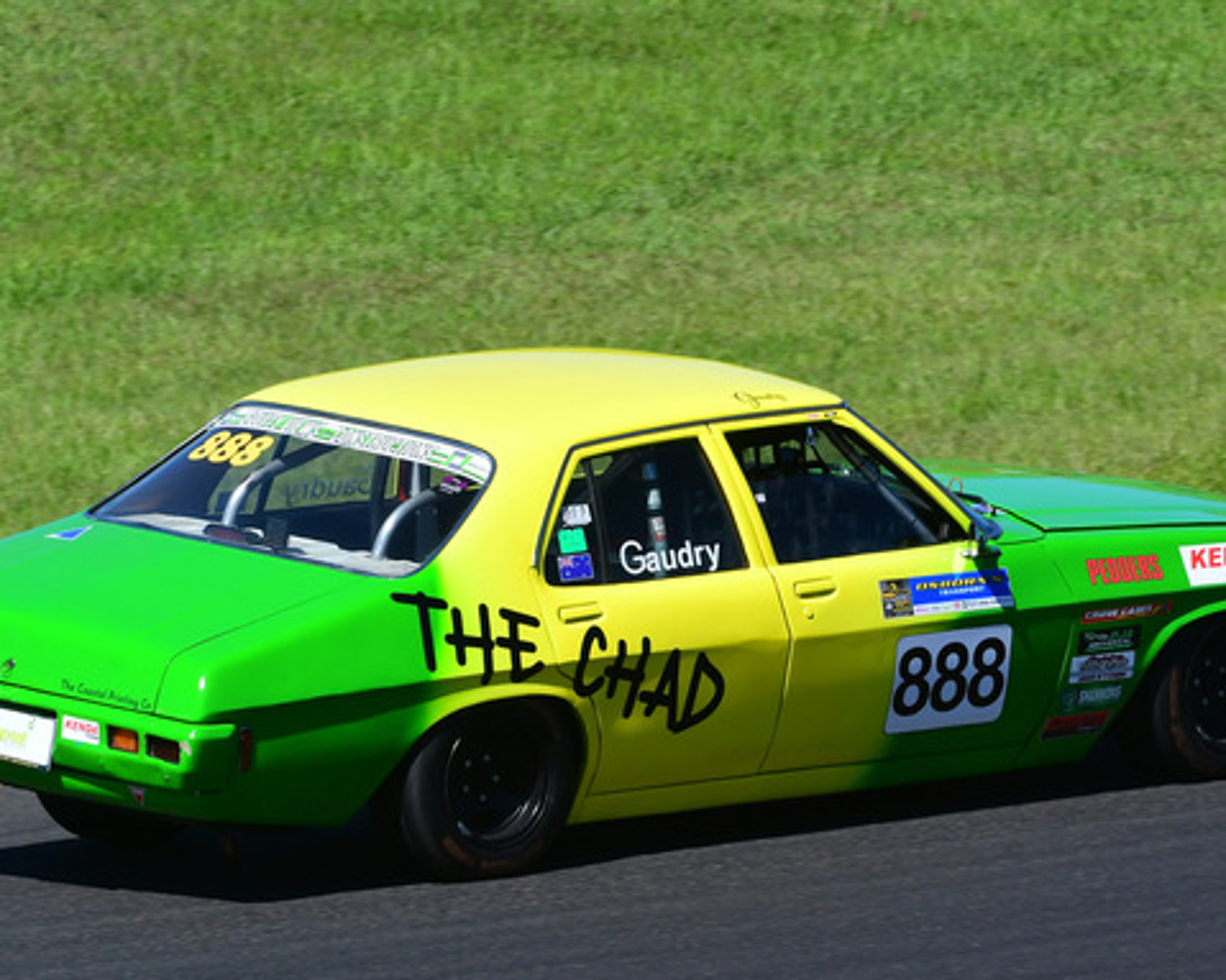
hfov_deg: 3.9
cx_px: 635
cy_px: 386
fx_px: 17921
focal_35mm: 494
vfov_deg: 3.1
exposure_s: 1/640
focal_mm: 210
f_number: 13
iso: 500
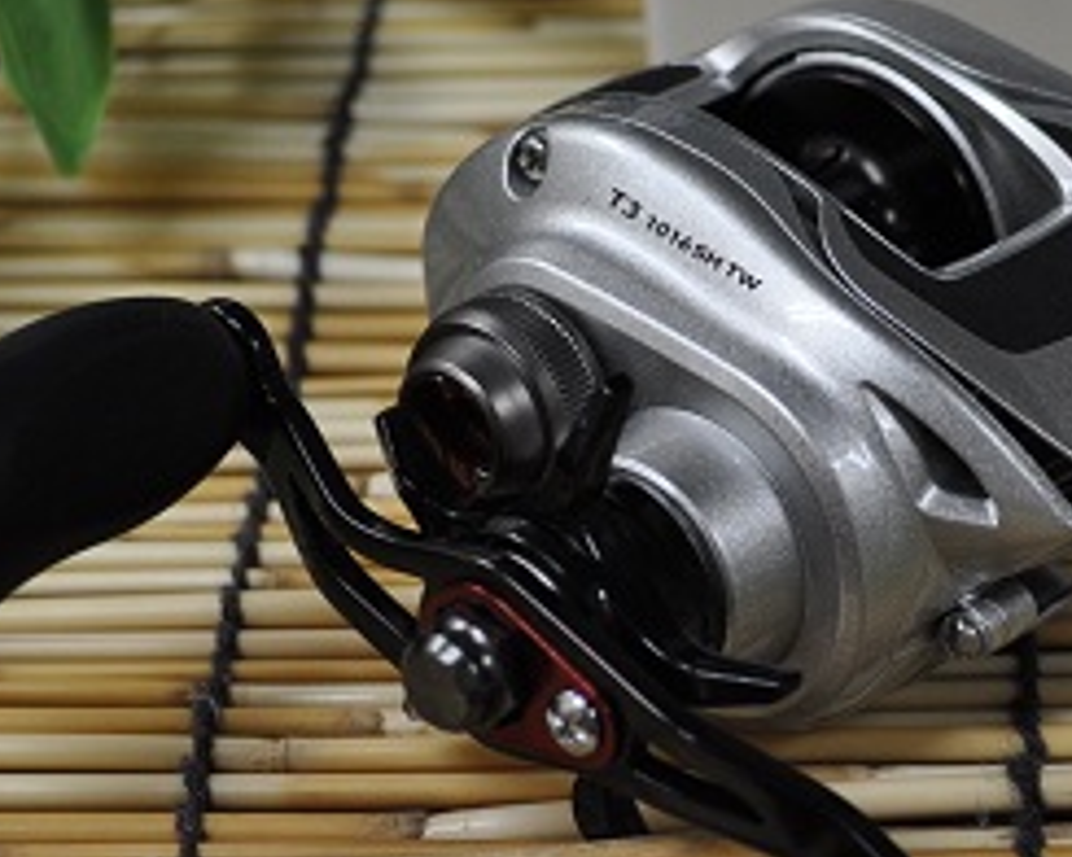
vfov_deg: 11.9
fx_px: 4100
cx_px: 919
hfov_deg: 14.8
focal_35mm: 129
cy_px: 428
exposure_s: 1/60
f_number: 5
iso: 640
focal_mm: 35
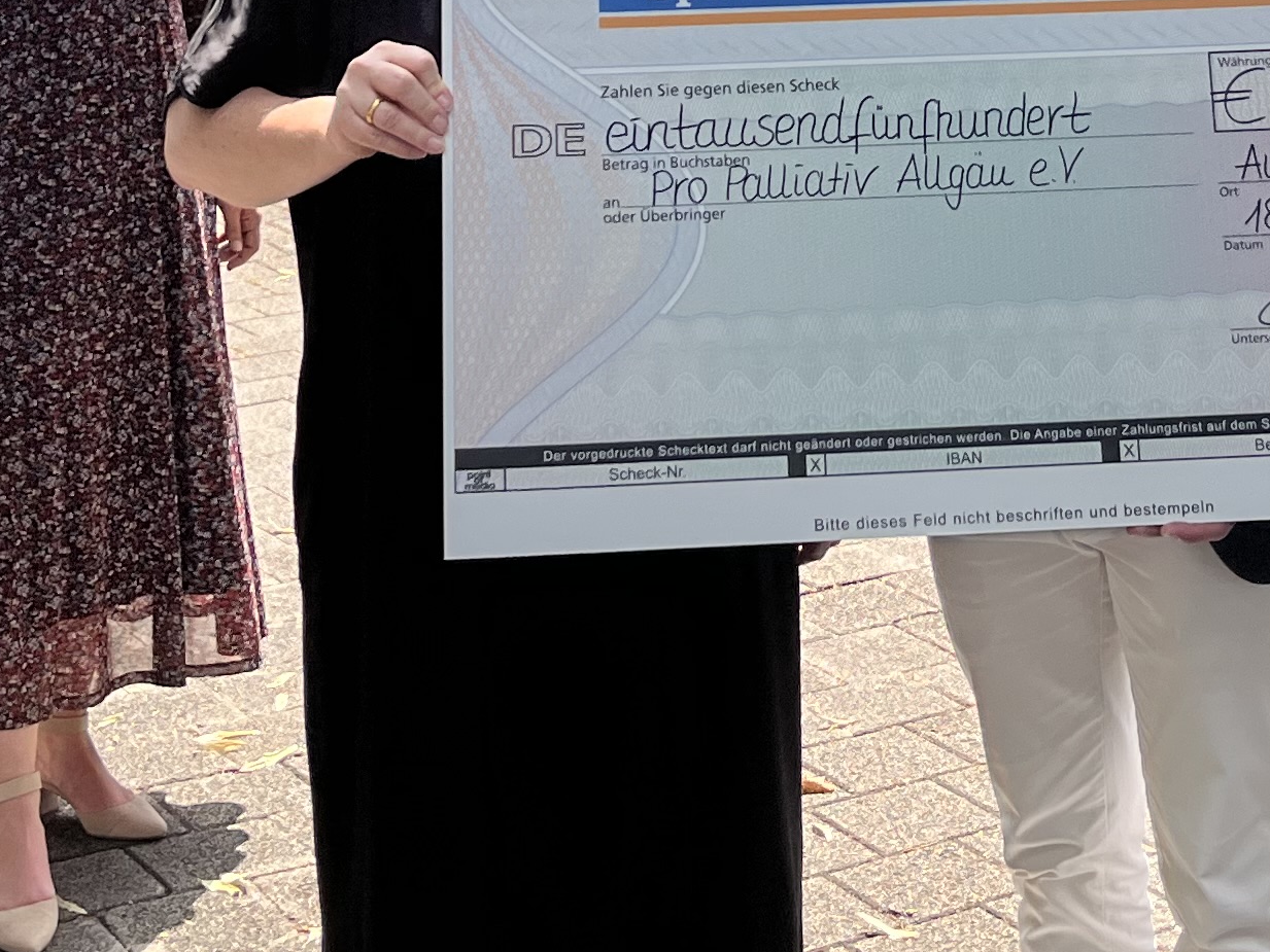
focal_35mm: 85
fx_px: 3119
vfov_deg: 16.1
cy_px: -416
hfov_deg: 22.9
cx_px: 906
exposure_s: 1/520
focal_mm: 5.1
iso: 50
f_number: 1.6
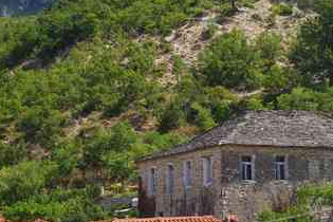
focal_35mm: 128
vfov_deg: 10.7
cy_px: 39
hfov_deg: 15.8
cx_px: 284
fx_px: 1185
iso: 200
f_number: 10
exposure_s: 1/50
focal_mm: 26.9
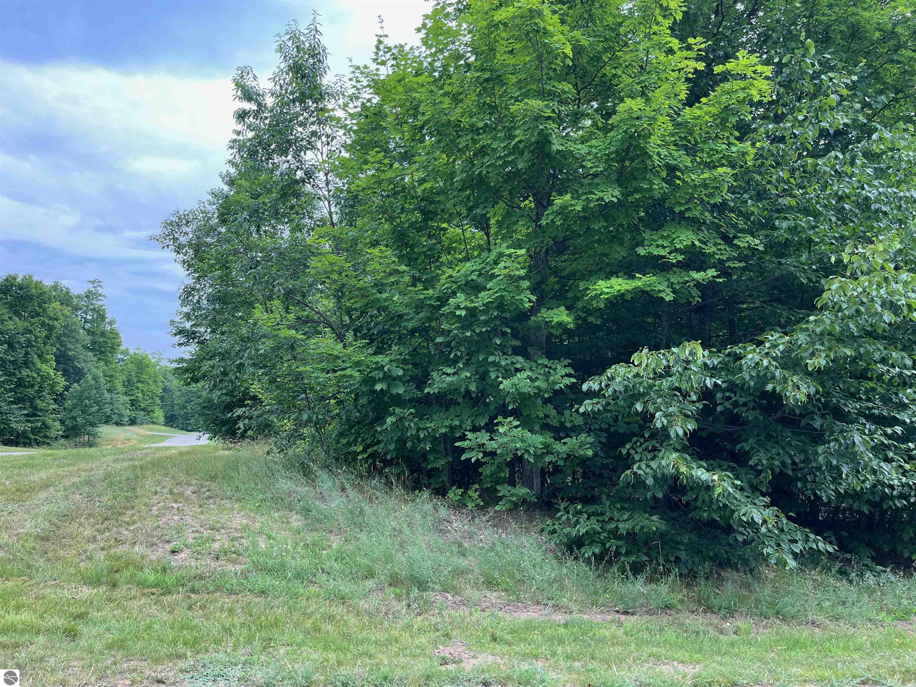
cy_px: 344
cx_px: 458
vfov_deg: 53.1
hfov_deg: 67.3
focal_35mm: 26
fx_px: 688
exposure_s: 1/362
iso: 50
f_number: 1.6
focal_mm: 5.1
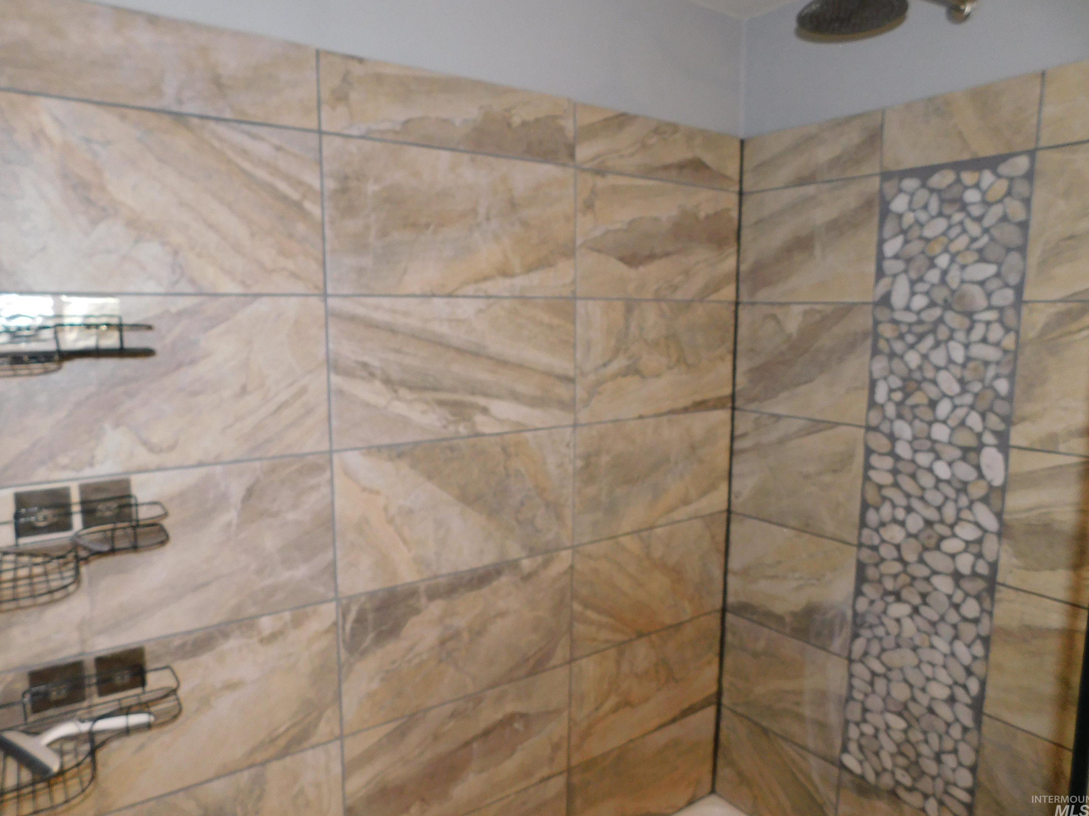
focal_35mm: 24
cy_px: 412
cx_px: 549
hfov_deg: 71.6
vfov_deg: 56.8
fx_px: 755
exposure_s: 1/30
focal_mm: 4
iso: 200
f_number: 3
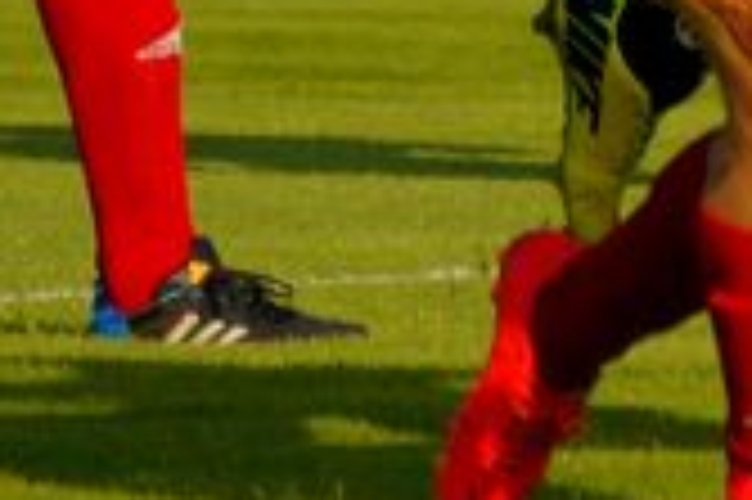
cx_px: 820
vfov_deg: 0.6
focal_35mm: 2293
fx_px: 47850
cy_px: -592
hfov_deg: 0.9
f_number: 5.6
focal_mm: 300
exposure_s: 1/2500
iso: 320
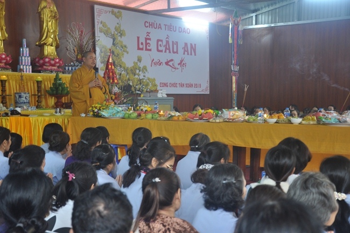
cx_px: 175
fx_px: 554
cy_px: 116
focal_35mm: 57
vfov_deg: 23.7
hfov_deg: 35.1
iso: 640
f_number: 5
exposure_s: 1/15
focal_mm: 38
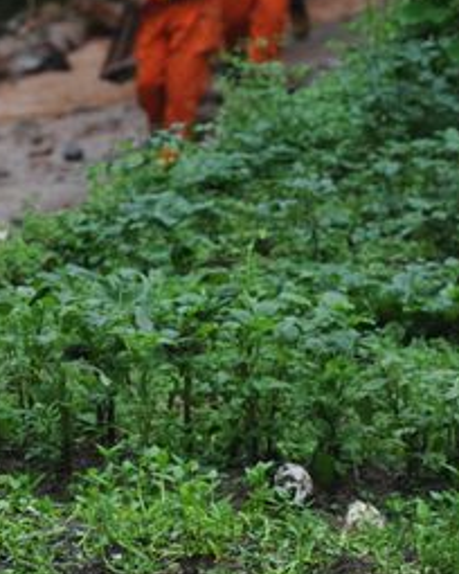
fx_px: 10121
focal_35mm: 596
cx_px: -367
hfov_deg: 2.6
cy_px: 373
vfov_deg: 3.2
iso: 400
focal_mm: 180
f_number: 4
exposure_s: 1/250
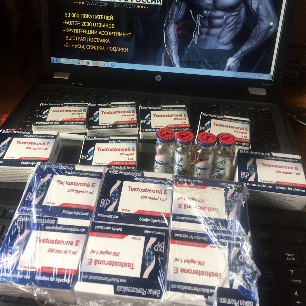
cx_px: 152
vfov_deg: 46.8
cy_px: 114
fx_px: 350
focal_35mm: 35
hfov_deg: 47.2
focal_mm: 4.15
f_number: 2.2
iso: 40
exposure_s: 1/50
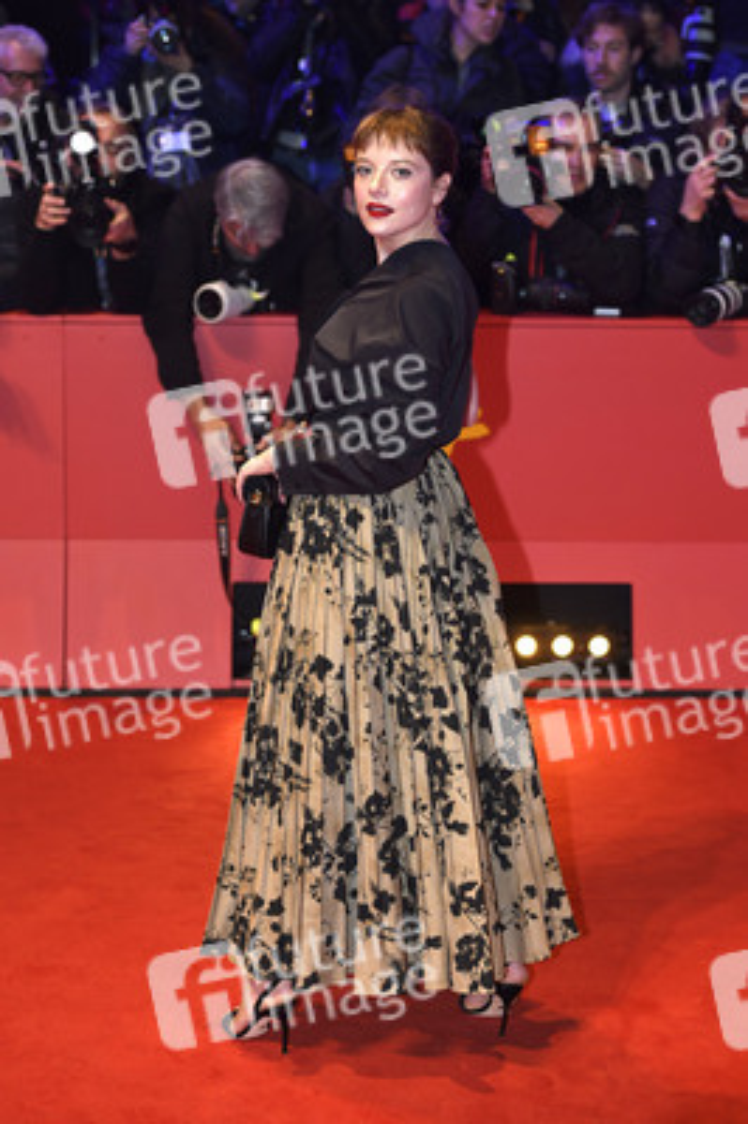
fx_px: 2185
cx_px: 374
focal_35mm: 70
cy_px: 562
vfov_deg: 28.9
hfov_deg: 19.4
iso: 800
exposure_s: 1/400
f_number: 3.5
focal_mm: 70
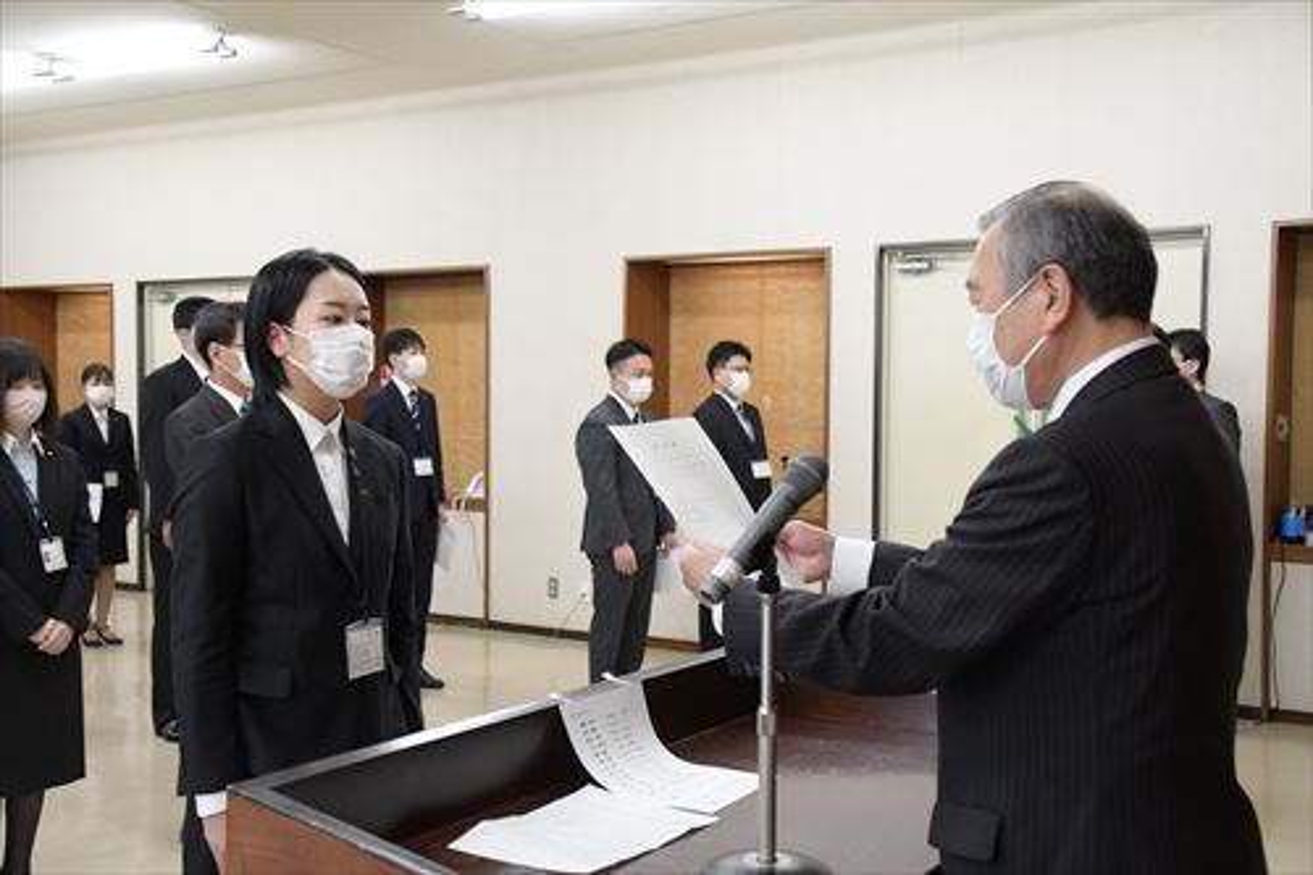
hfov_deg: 46.4
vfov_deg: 31.9
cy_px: 438
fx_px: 1531
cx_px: 656
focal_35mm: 42
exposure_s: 1/250
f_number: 5
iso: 2500
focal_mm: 28
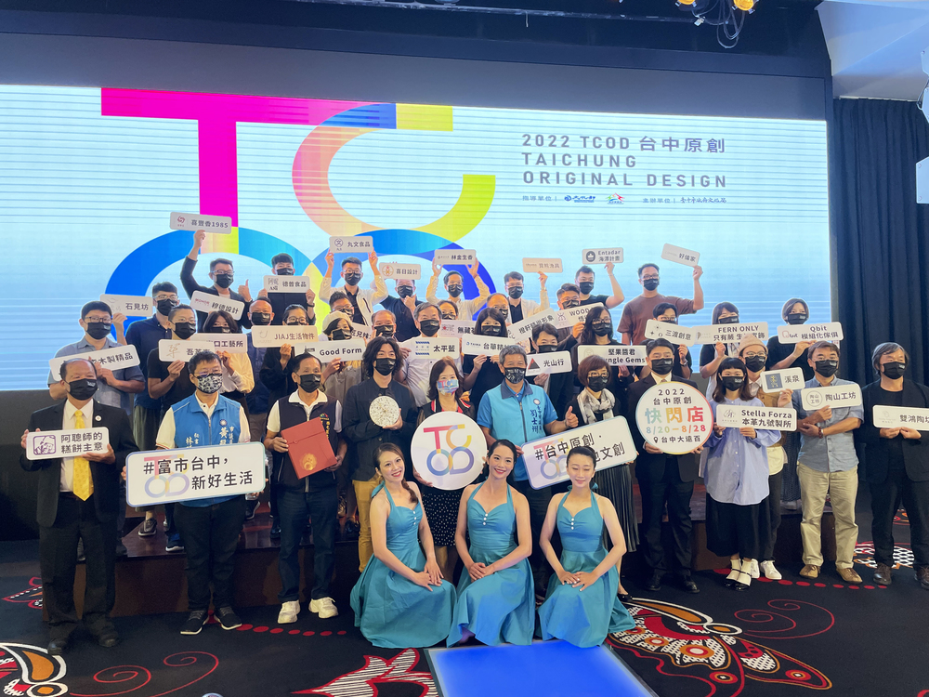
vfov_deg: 53.1
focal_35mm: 26
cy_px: 348
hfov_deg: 67.3
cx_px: 464
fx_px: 698
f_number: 1.6
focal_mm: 4.2
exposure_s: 1/120
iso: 50
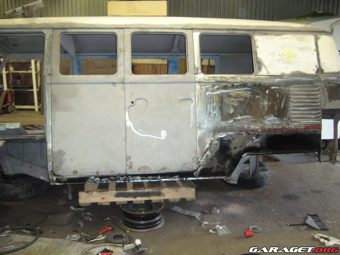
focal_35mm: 35
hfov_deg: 52.6
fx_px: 344
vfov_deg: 40.7
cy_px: 128
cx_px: 170
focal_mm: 5.8
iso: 400
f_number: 2.8
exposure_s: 1/30
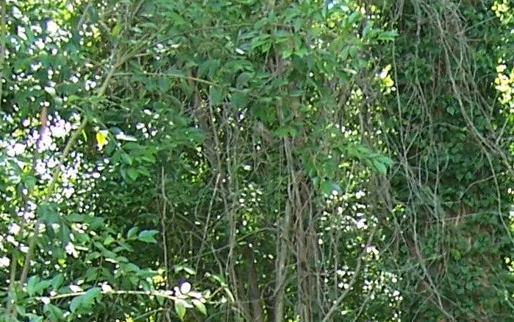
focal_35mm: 132
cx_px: 668
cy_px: 623
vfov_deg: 9.4
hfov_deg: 15.1
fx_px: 1849
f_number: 2.7
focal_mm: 5.6
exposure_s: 1/60
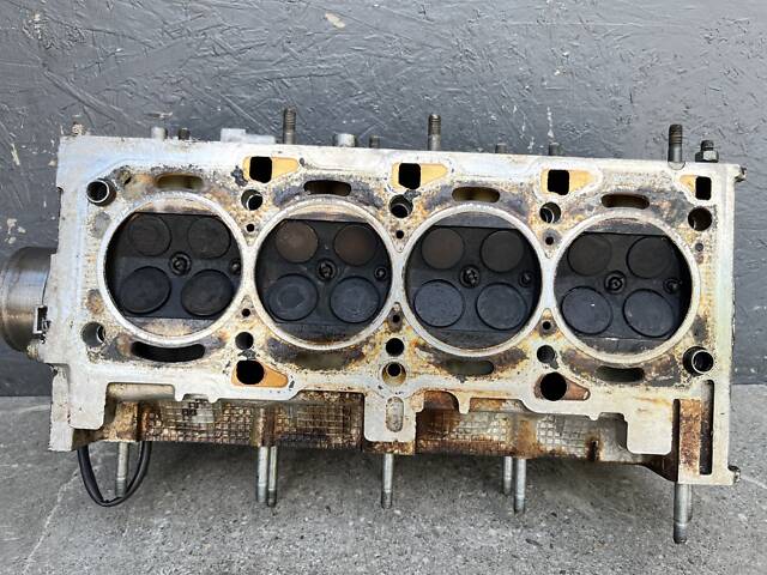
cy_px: 288
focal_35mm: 26
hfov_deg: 67.3
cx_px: 384
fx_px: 576
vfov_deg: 53.1
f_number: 1.6
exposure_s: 1/348
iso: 50
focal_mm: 5.1
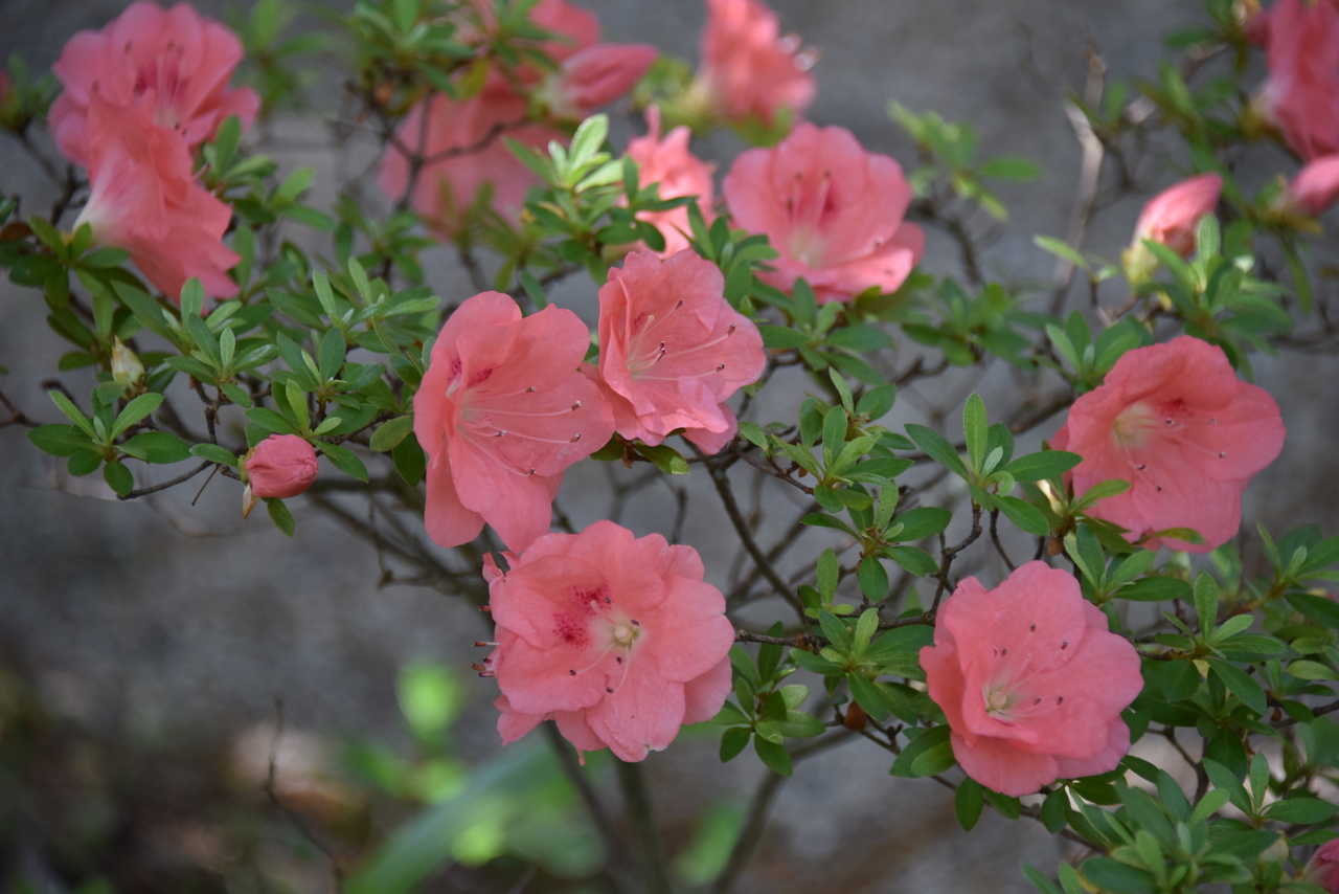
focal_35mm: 300
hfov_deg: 6.9
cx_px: 670
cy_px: 447
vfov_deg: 4.6
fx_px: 11160
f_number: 5.6
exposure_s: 1/640
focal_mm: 300
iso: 900
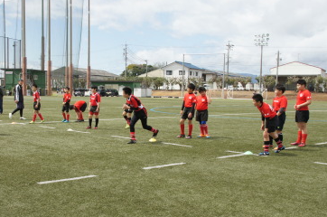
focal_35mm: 48
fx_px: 432
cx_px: 123
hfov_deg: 41.1
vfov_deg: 28.0
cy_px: 138
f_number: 16
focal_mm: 23
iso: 250
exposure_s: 1/160
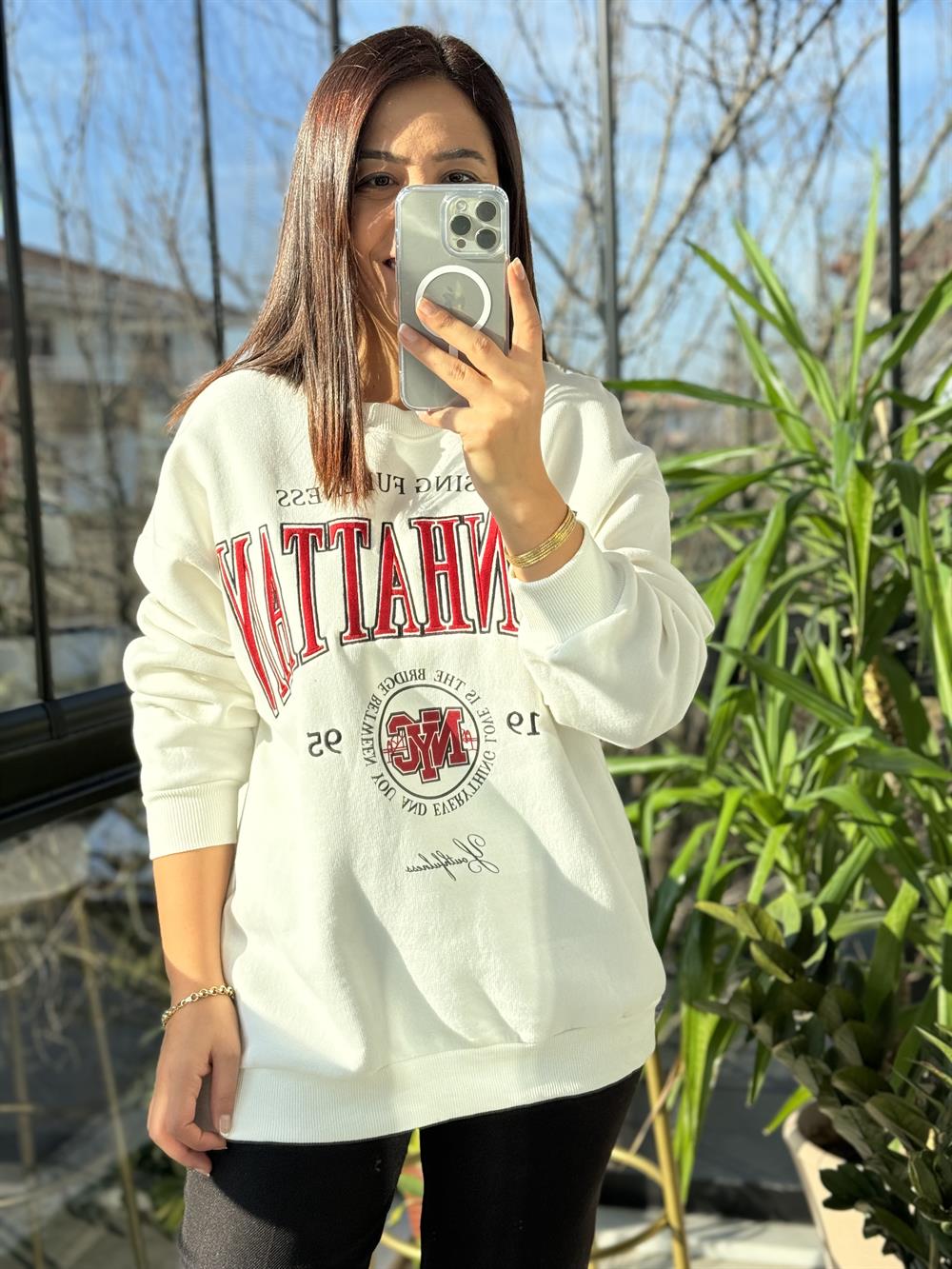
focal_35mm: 48
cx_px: 476
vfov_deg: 39.7
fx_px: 1760
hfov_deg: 30.3
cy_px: 634
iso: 64
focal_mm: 6.86
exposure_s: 1/1027
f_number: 1.78
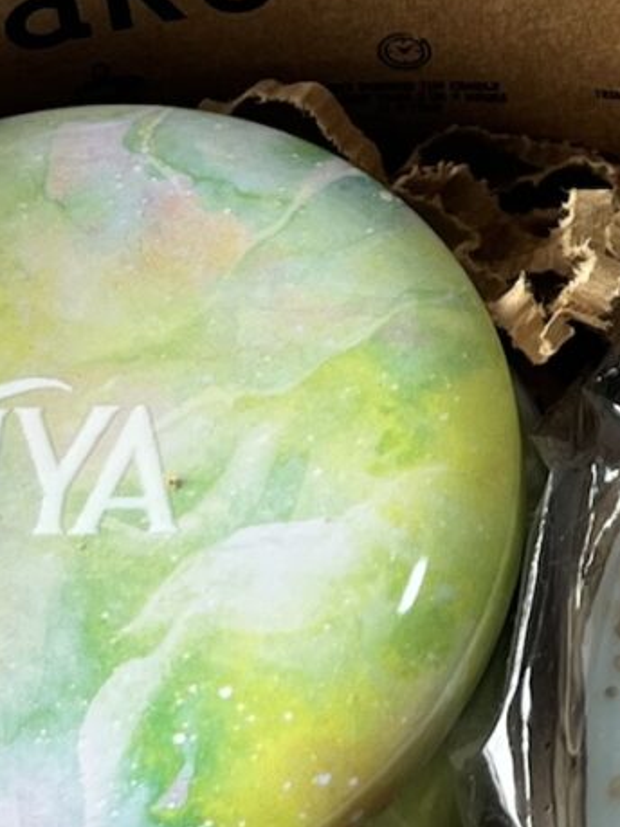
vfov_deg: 13.3
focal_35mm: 145
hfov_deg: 9.8
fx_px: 3464
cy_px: -106
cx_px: 1053
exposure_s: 1/125
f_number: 1.6
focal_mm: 5.1
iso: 32
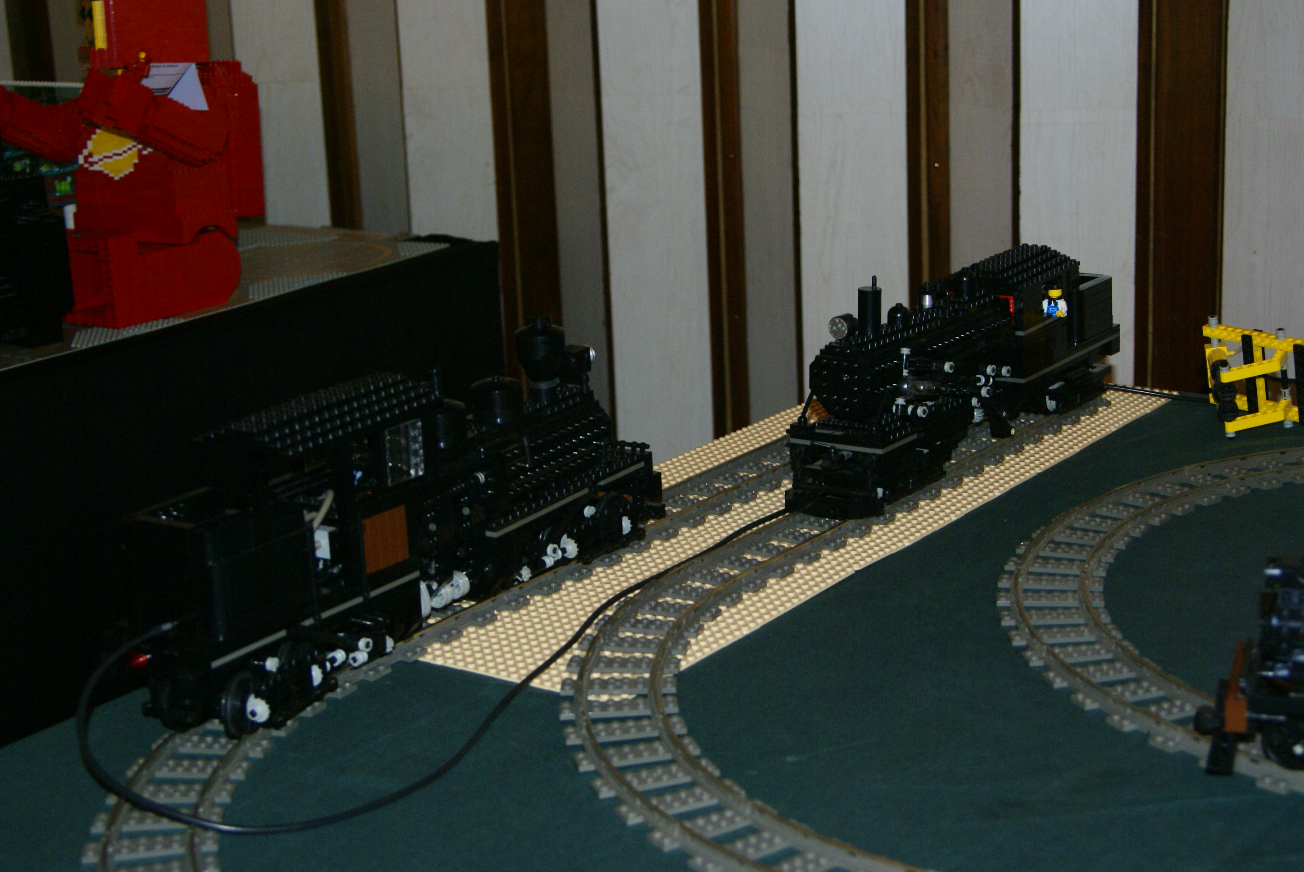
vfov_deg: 25.8
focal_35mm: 52
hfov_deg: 37.8
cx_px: 652
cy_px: 436
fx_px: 1903
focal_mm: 35
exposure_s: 1/60
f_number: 5.6
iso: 400
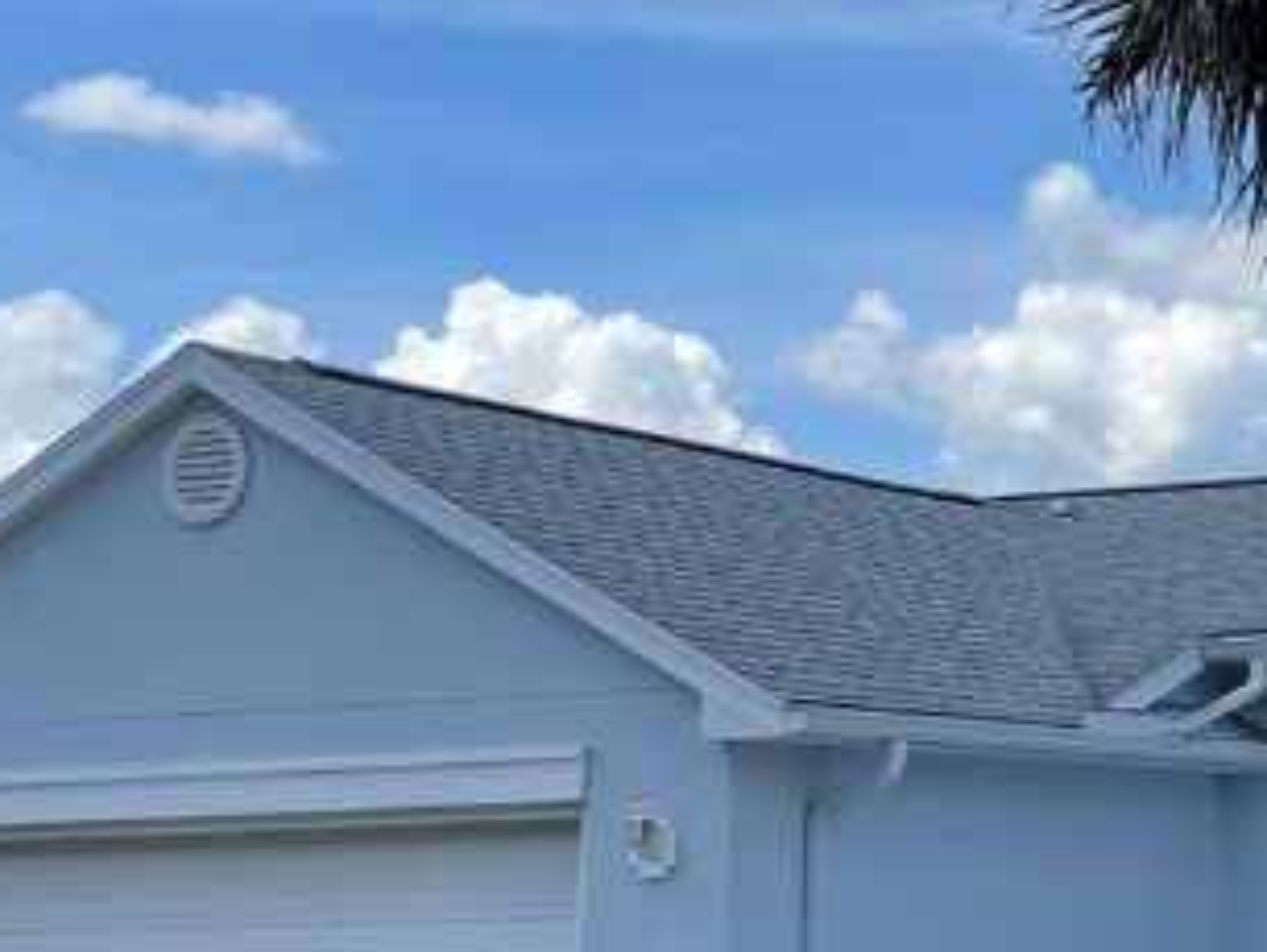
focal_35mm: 87
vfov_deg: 17.0
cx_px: 1702
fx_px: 3187
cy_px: 389
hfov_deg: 20.3
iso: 32
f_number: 1.6
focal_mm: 4.2
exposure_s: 1/2959
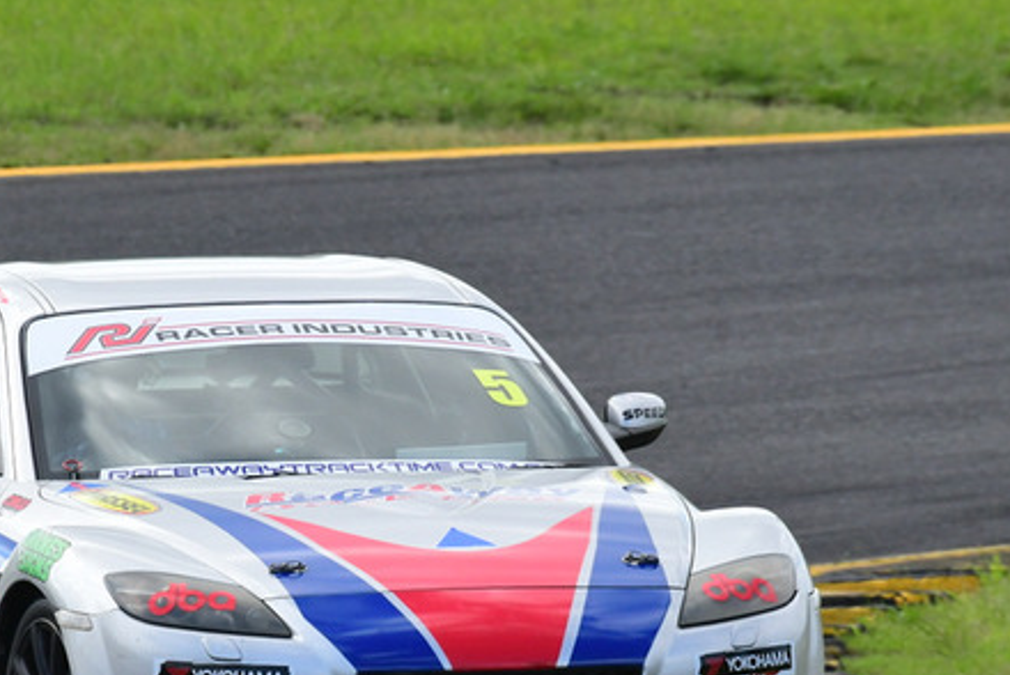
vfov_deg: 1.0
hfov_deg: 1.5
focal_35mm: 1364
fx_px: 38292
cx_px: 246
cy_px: 367
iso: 1000
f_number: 11
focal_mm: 500
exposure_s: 1/640
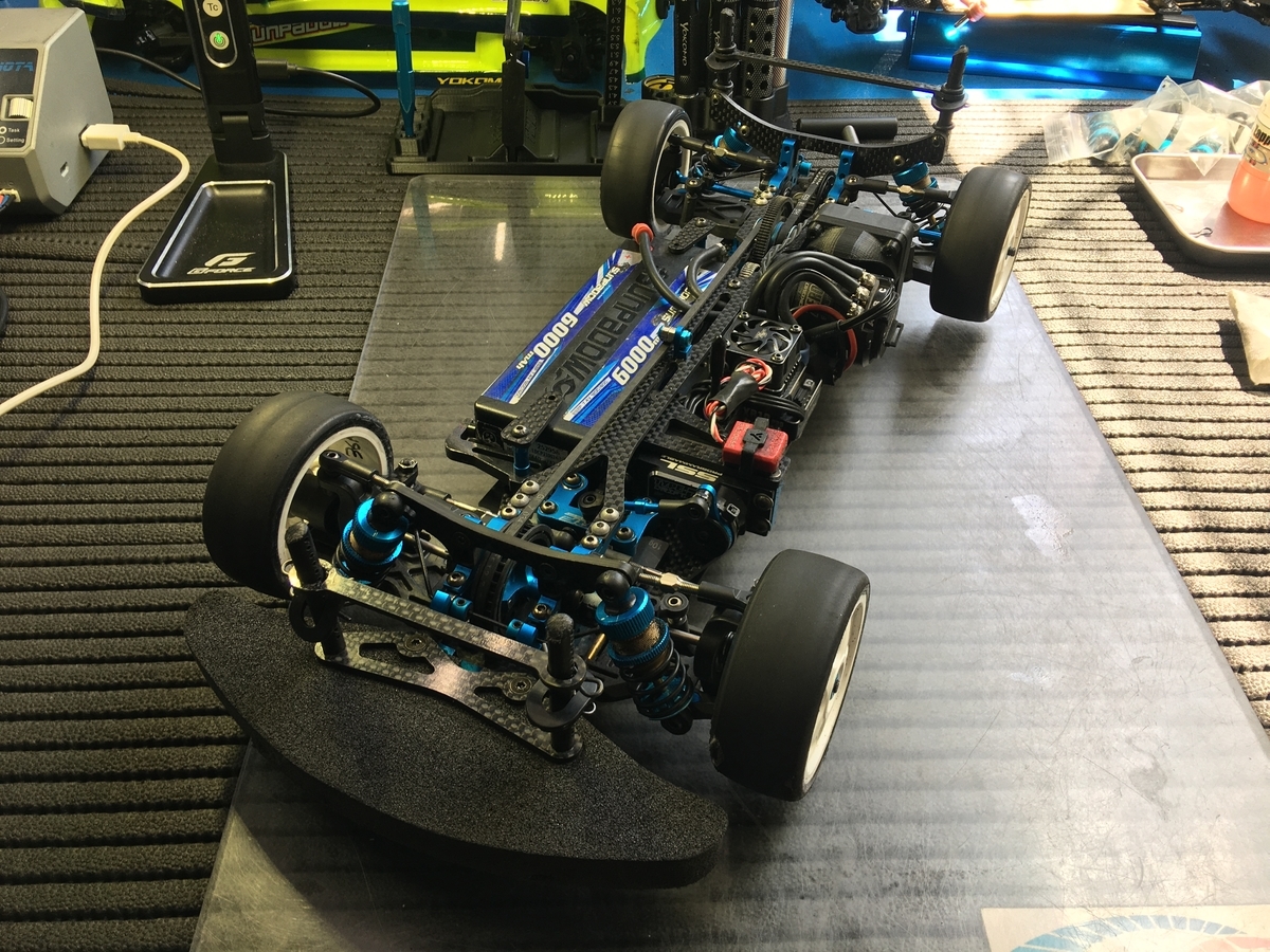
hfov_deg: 61.7
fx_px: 1064
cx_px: 635
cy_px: 476
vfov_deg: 48.2
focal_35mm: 29
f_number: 2.2
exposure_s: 1/40
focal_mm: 4.15
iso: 25
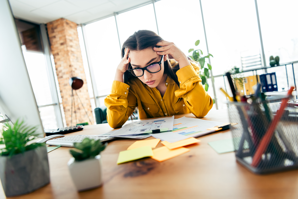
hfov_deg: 73.7
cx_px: 149
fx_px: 199
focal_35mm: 24
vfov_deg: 53.1
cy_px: 100
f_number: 2.8
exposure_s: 1/160
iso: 640
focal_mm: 24
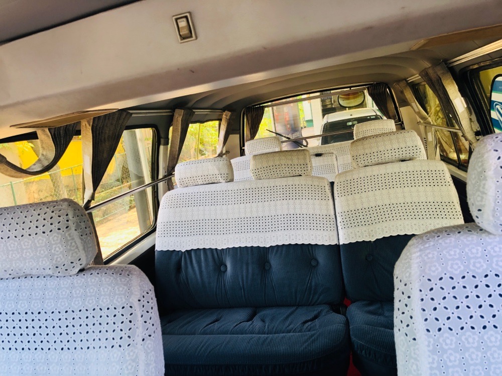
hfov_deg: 63.4
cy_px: 188
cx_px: 251
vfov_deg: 49.7
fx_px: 406
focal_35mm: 28
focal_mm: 4
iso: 40
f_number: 1.8
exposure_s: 1/120
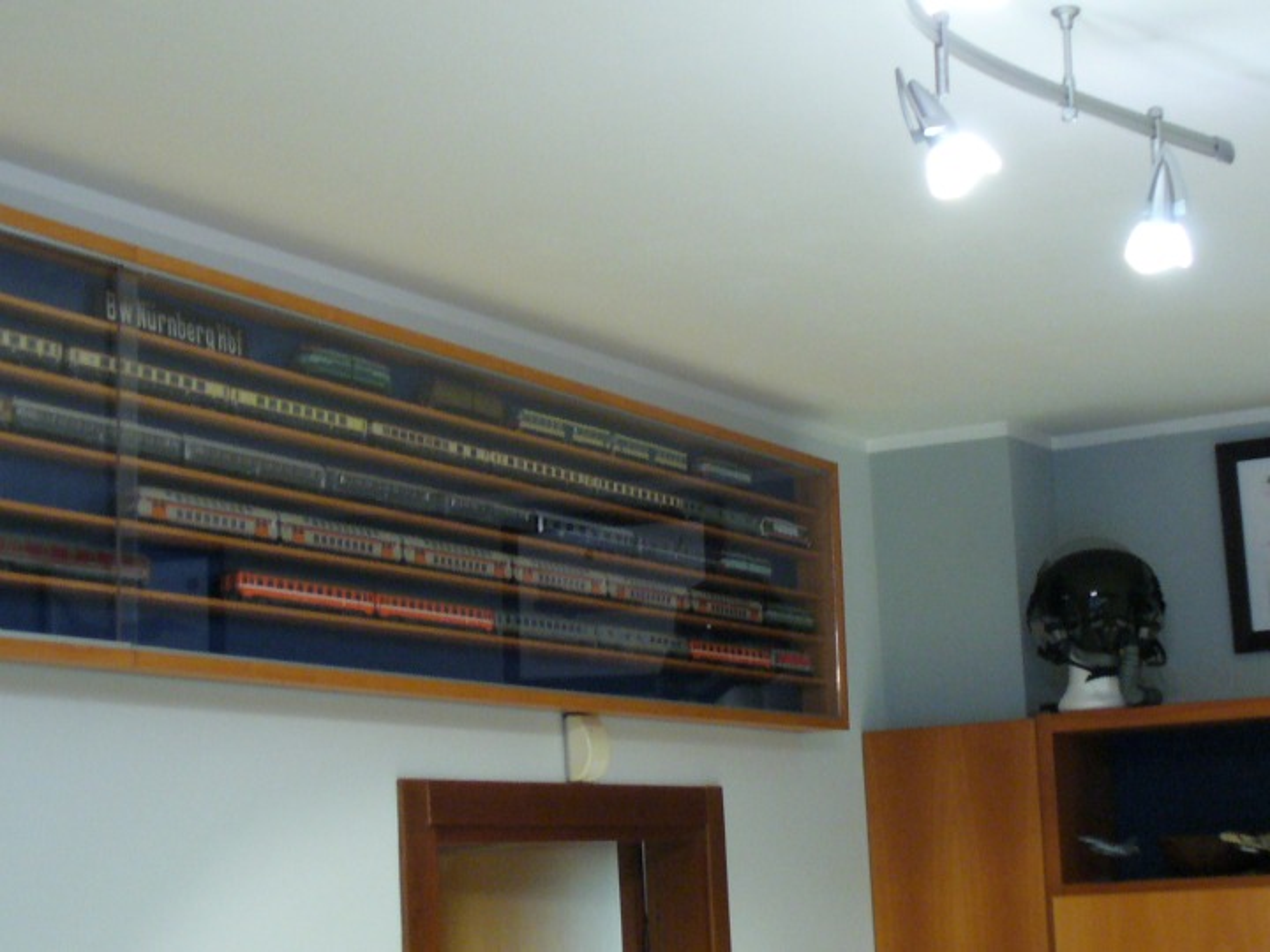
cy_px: 476
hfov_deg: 29.0
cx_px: 635
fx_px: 2458
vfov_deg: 21.9
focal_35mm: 67
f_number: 3.1
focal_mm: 8.9
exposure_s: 1/8
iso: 200
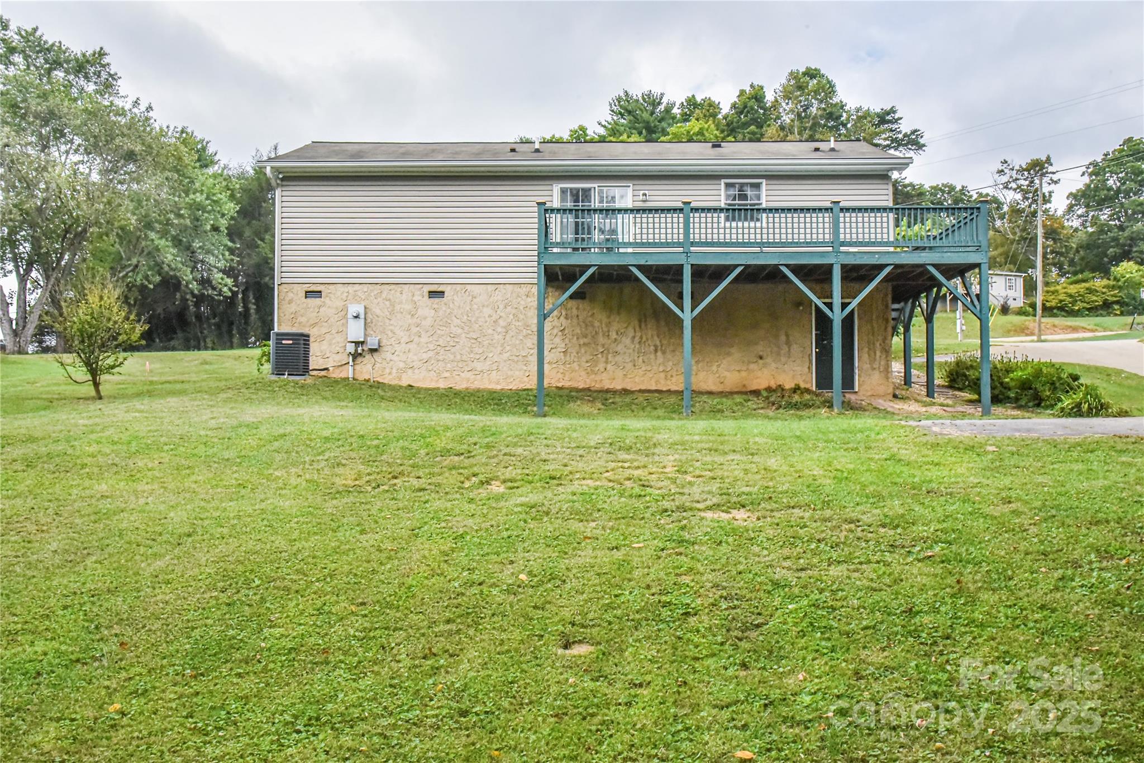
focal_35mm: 31
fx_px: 985
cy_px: 382
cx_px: 572
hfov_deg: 60.3
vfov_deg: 42.3
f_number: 20
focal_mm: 31
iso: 4000
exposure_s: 1/400
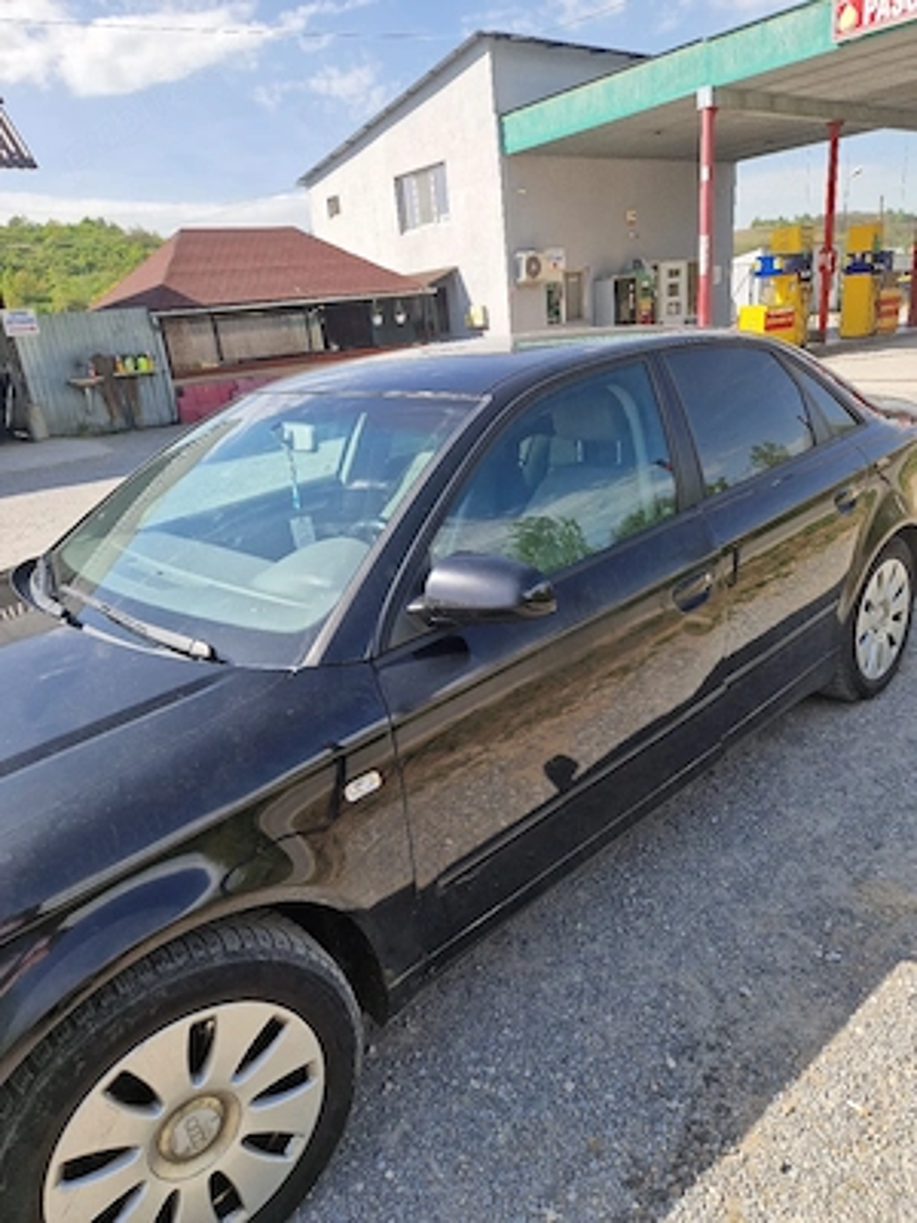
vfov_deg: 73.9
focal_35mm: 23
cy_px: 612
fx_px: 812
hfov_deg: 58.9
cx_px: 458
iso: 50
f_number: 1.8
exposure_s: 1/833
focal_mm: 5.4
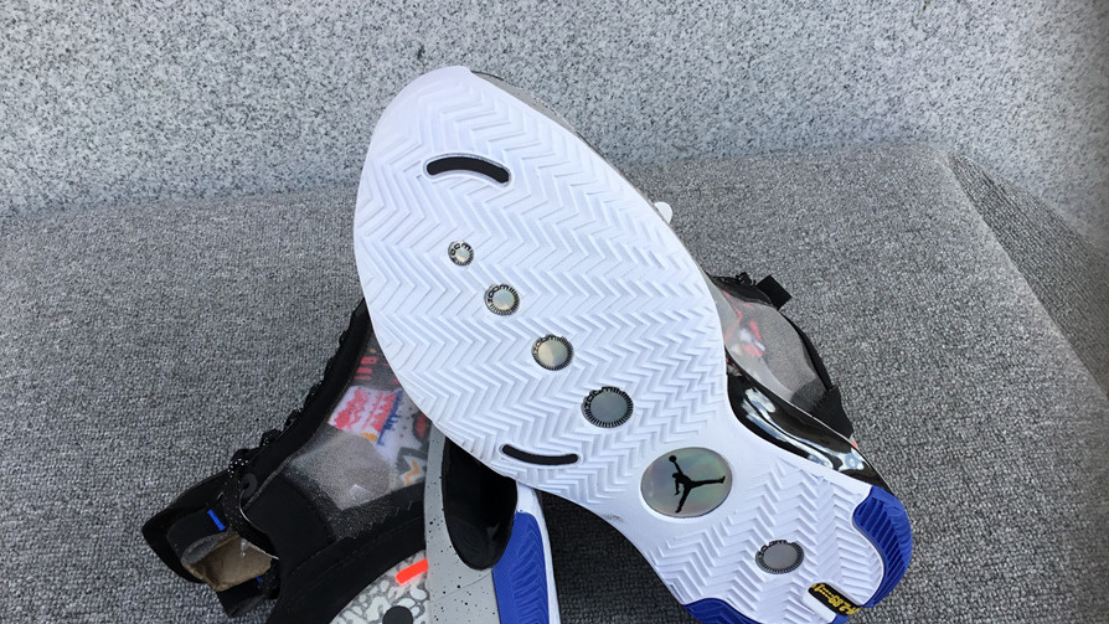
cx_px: 553
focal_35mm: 34
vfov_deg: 34.4
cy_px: 400
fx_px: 1000
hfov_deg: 58.0
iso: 25
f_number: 2.4
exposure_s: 1/438
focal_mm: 3.3
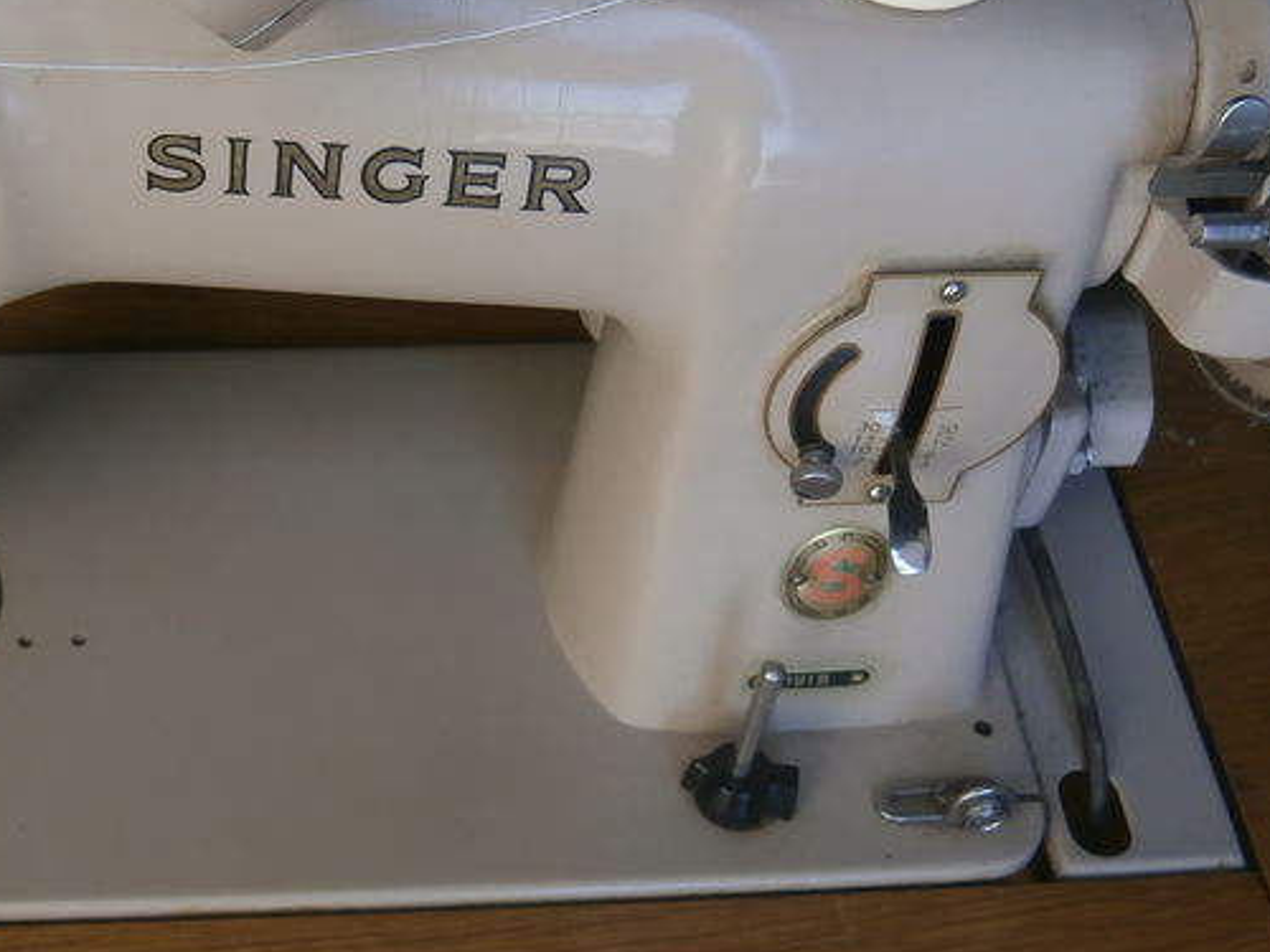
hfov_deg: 36.3
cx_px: 384
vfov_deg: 27.8
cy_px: 673
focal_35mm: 52
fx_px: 1908
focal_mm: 4.7
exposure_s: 1/80
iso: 80
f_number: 2.8
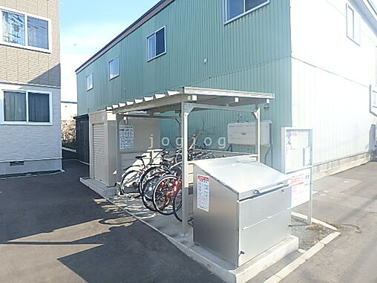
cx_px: 188
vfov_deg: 63.4
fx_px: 229
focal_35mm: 21
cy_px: 142
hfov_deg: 79.0
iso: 125
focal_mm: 3.7
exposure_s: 1/500
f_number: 3.5
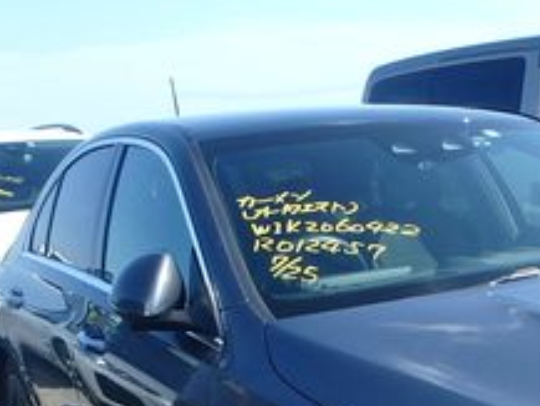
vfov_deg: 21.0
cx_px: 557
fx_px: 968
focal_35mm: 62
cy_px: 560
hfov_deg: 28.9
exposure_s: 1/500
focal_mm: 3.7
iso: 125
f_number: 3.5
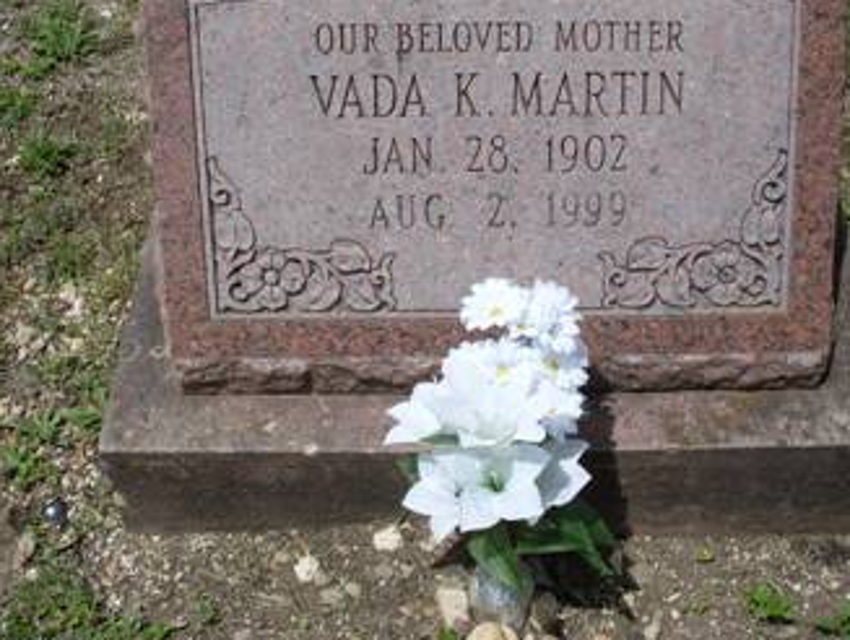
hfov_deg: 36.6
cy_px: 221
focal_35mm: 52
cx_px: 517
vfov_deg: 27.9
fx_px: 1278
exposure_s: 1/350
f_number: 8.4
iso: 80
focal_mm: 6.3
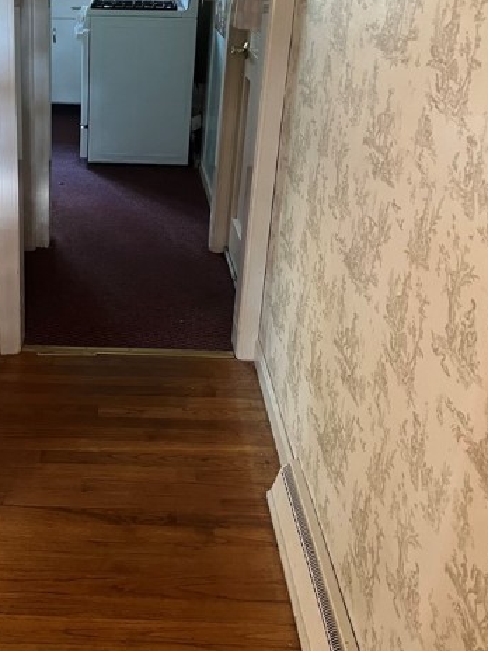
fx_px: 808
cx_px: 93
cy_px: 240
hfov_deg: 32.6
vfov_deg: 43.5
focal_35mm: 43
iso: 250
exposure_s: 1/60
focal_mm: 5.7
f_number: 1.5
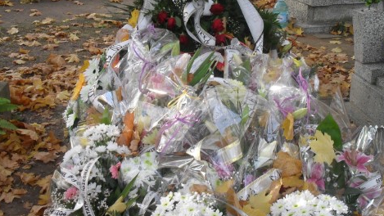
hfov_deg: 39.8
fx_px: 530
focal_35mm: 52
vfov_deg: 23.1
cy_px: 100
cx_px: 220
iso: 100
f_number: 3.2
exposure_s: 1/125
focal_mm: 6.3
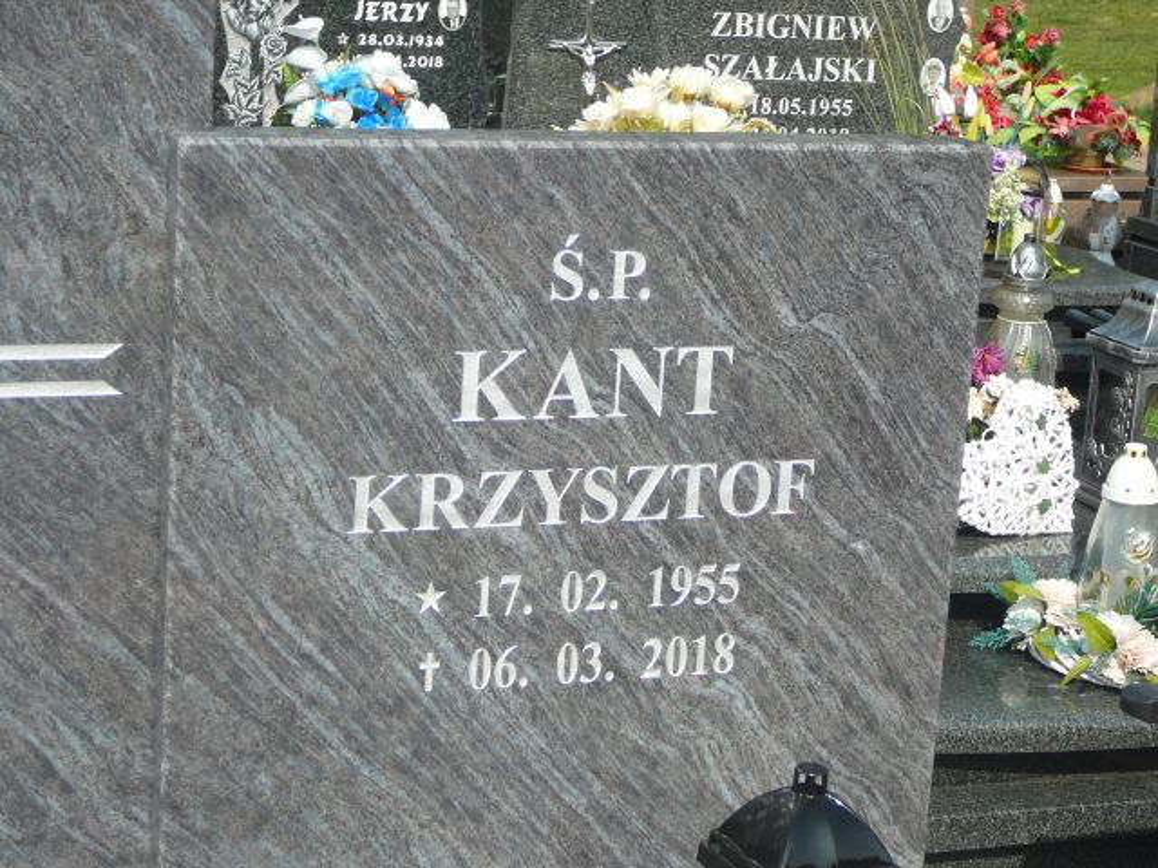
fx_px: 2576
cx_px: 579
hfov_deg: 25.3
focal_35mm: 77
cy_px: 434
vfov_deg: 19.1
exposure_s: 1/640
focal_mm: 11.5
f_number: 3.7
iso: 80
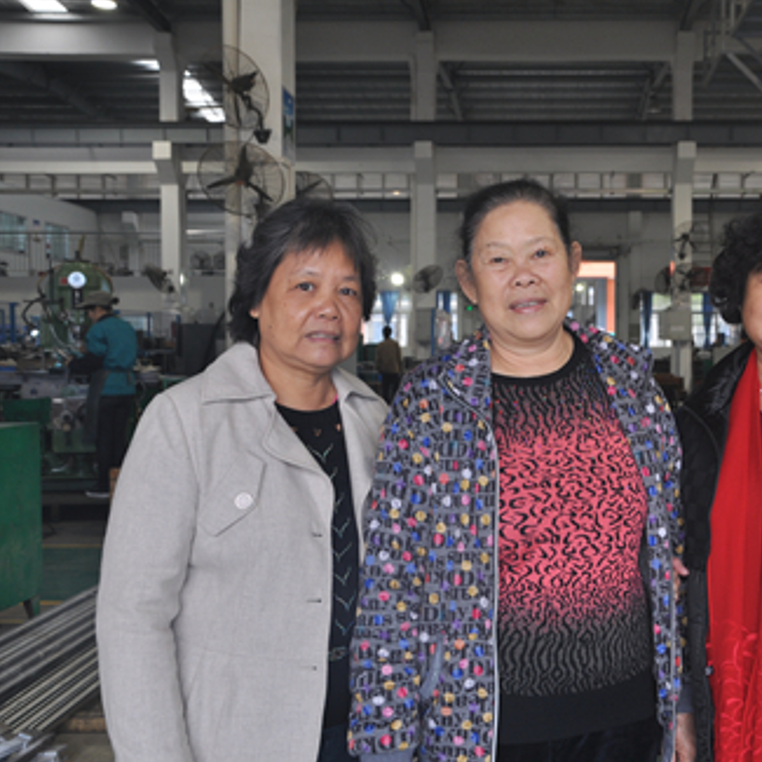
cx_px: 528
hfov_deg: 35.6
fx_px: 1171
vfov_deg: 36.1
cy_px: 380
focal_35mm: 47
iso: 250
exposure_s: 1/30
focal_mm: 24
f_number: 5.6
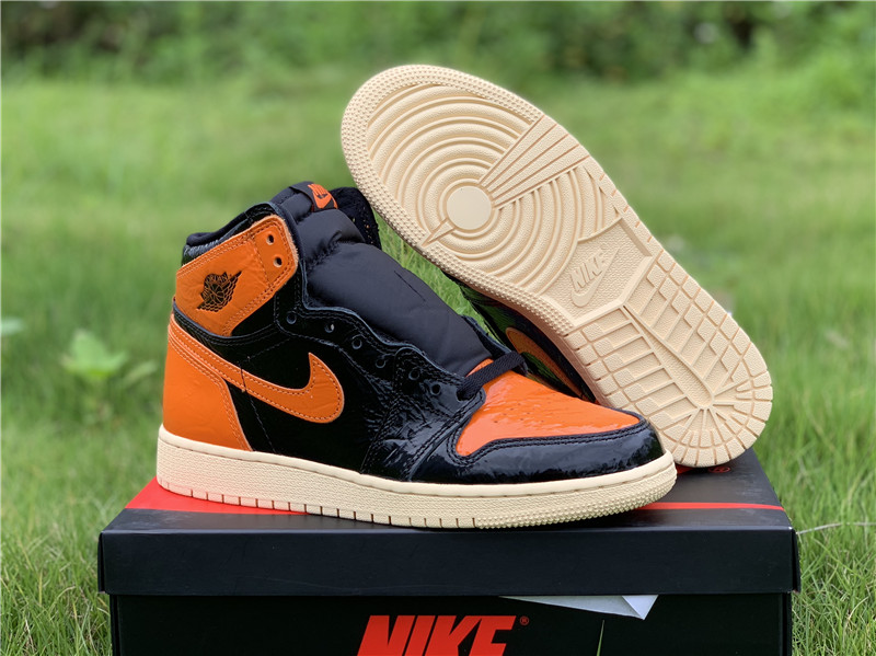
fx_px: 1315
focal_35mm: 52
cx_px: 438
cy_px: 328
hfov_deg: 36.8
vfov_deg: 28.0
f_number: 2.4
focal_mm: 6
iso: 16
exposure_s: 1/366
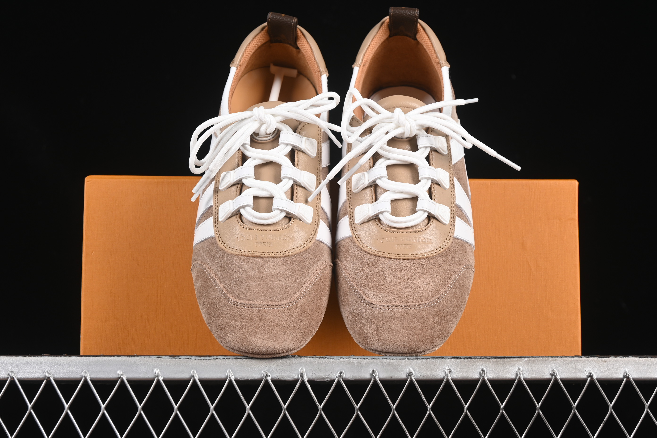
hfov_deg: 27.0
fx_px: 1369
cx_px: 328
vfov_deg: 18.2
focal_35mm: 75
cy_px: 219
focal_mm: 50
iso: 160
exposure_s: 1/60
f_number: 7.1
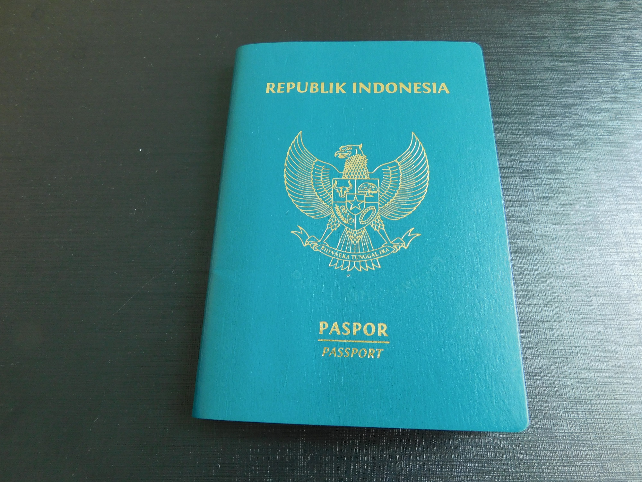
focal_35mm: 23
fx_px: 427
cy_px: 241
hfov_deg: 73.9
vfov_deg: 58.9
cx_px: 321
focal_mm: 4
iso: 125
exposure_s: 1/50
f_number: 3
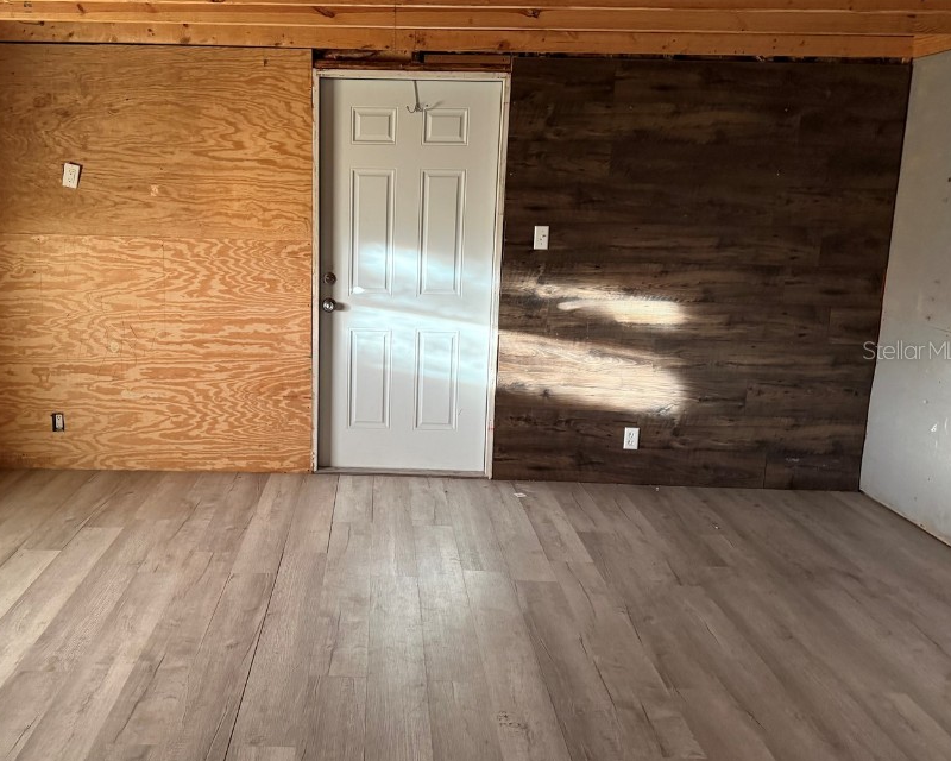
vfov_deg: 48.5
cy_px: 350
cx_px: 366
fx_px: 844
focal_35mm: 30
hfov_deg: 58.2
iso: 500
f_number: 1.78
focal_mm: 6.76
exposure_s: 1/60
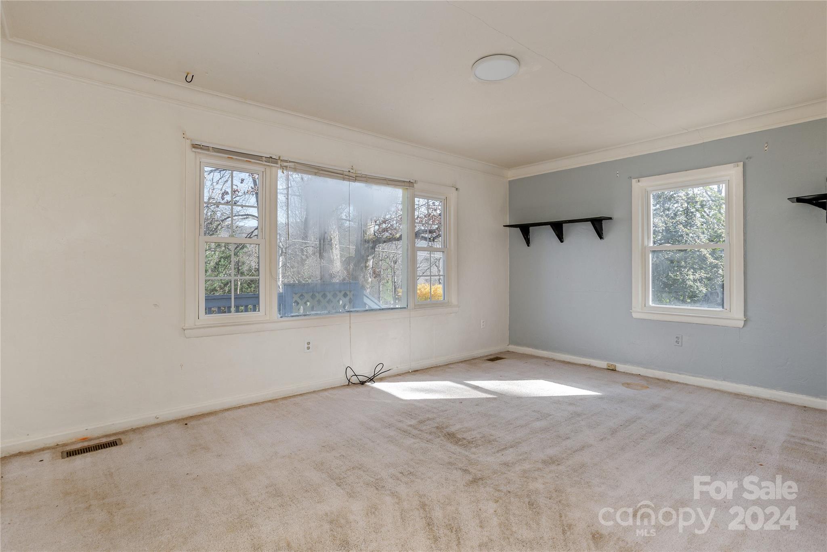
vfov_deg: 70.5
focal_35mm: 17
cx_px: 414
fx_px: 391
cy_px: 276
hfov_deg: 93.3
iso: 320
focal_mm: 17
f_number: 8
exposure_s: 1/200
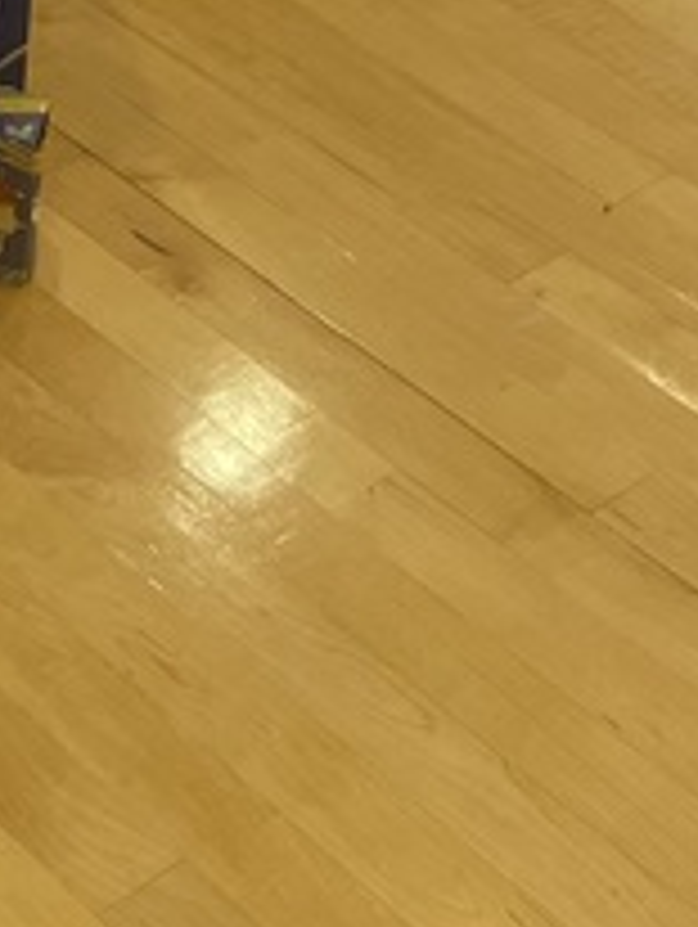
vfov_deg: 13.5
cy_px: -882
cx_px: -405
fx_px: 3381
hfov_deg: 11.2
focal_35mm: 126
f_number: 1.6
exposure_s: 1/121
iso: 64
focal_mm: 4.2
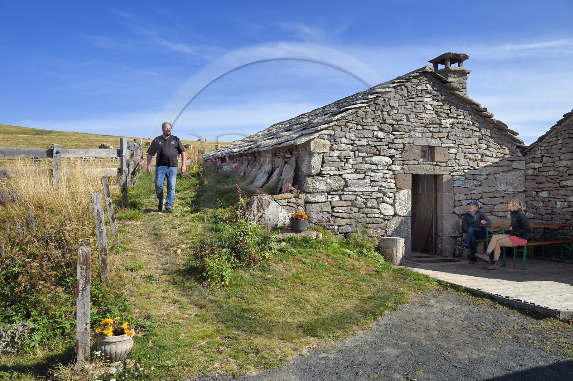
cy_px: 190
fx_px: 461
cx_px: 286
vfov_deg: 44.9
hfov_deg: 63.7
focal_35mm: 29
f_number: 13
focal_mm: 29
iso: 200
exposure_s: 1/250
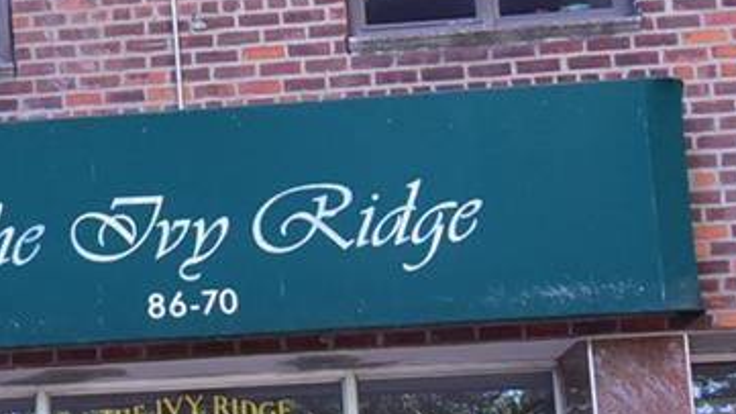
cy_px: 350
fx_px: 1854
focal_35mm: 95
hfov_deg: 21.3
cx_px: -86
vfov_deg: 12.7
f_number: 8
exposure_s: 1/250
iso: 800
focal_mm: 16
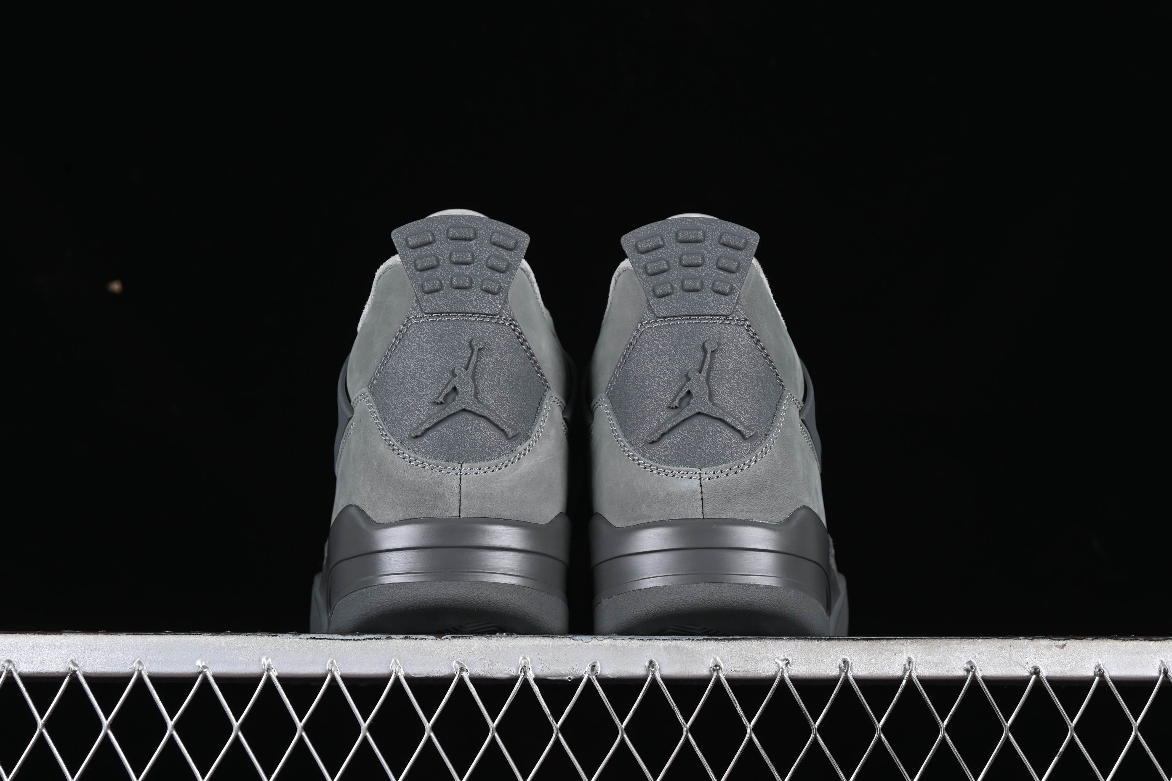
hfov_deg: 27.0
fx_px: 2441
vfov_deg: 18.2
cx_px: 586
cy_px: 390
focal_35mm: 75
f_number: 7.1
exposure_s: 1/80
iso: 160
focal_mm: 50
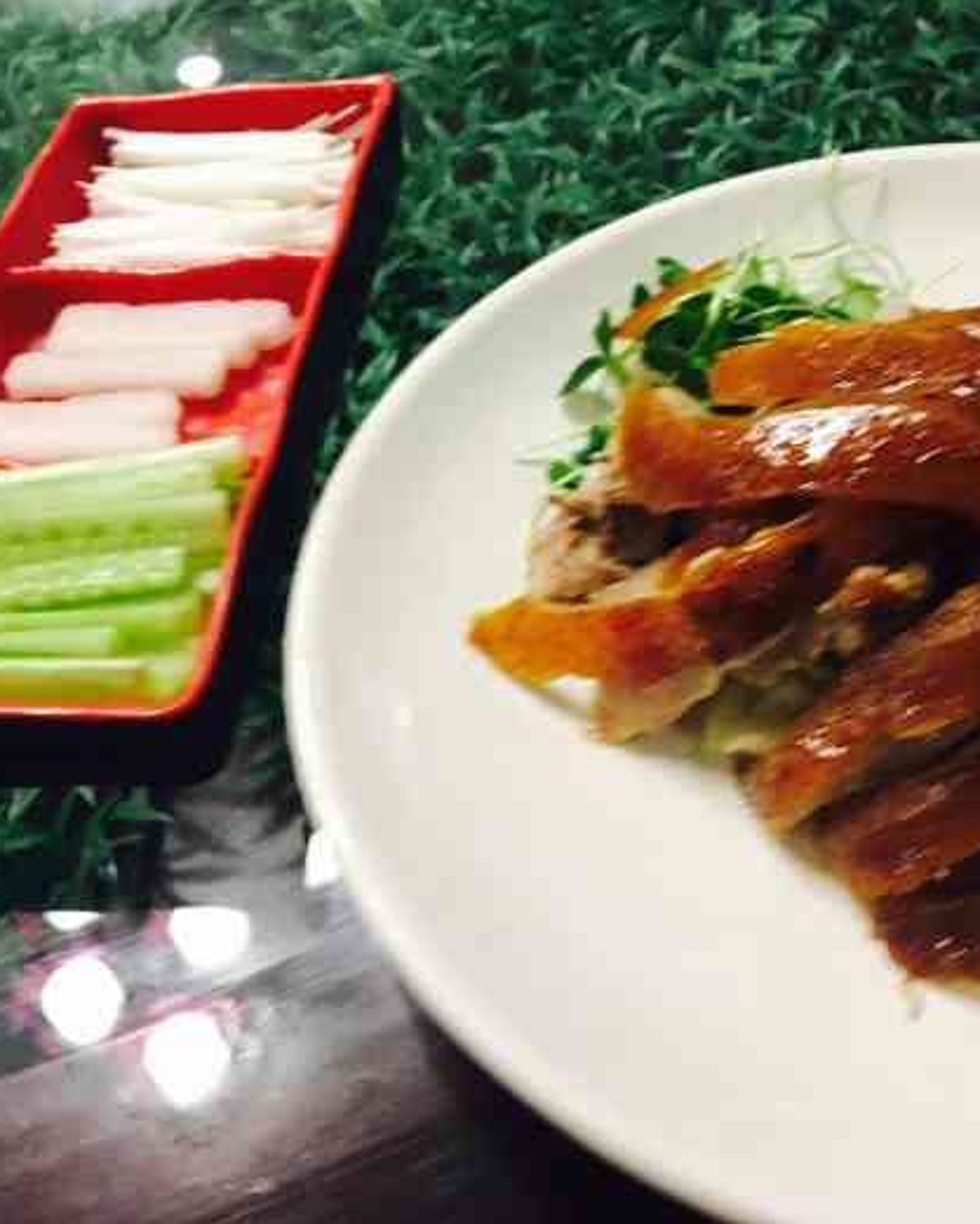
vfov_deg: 47.9
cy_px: 610
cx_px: 620
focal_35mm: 38
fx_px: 1377
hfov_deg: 38.9
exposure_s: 1/17
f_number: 2.2
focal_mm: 4.15
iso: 100
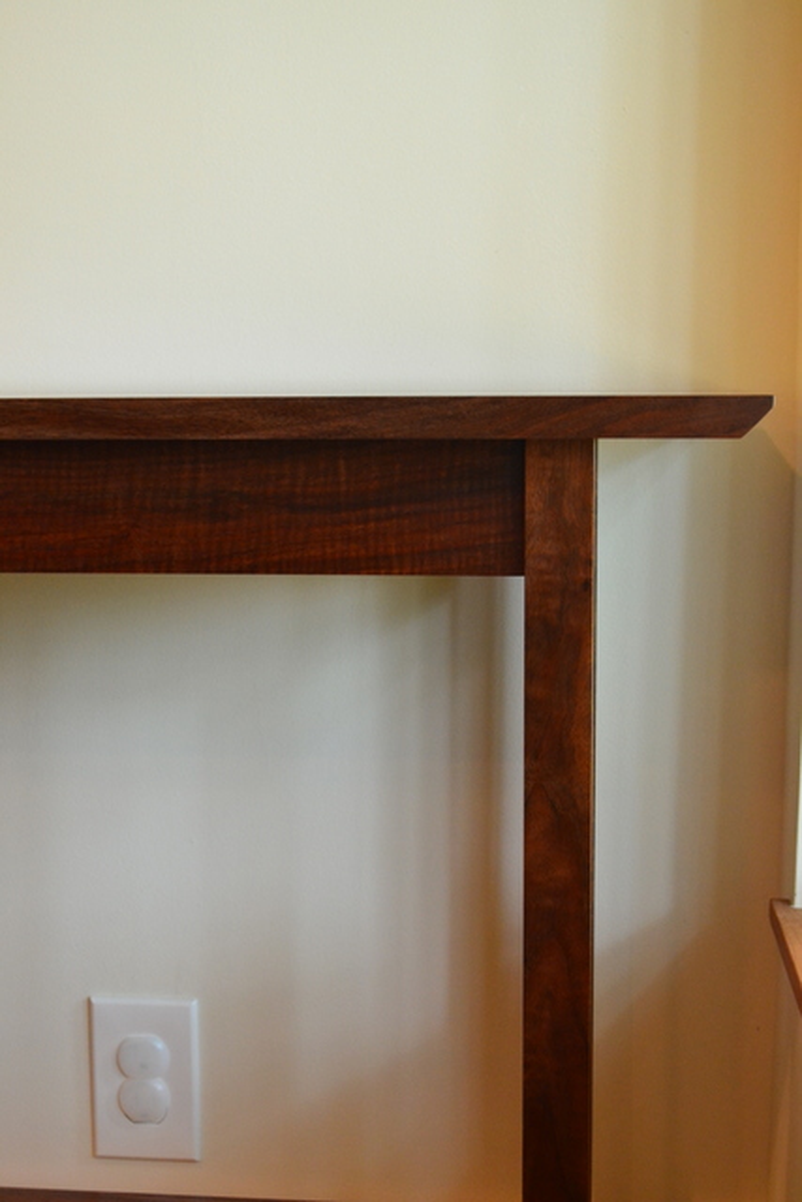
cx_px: 401
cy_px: 601
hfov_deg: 25.1
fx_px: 1803
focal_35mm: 54
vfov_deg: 36.9
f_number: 5
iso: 1600
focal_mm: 36
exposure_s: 1/30
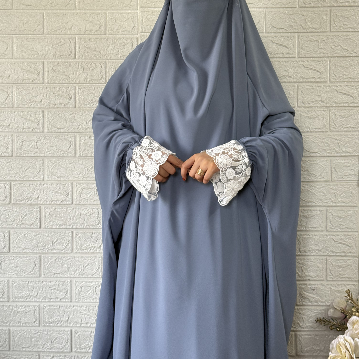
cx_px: 178
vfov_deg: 29.9
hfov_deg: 30.0
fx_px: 669
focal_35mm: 57
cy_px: 133
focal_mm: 6.76
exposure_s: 1/50
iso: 80
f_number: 1.78
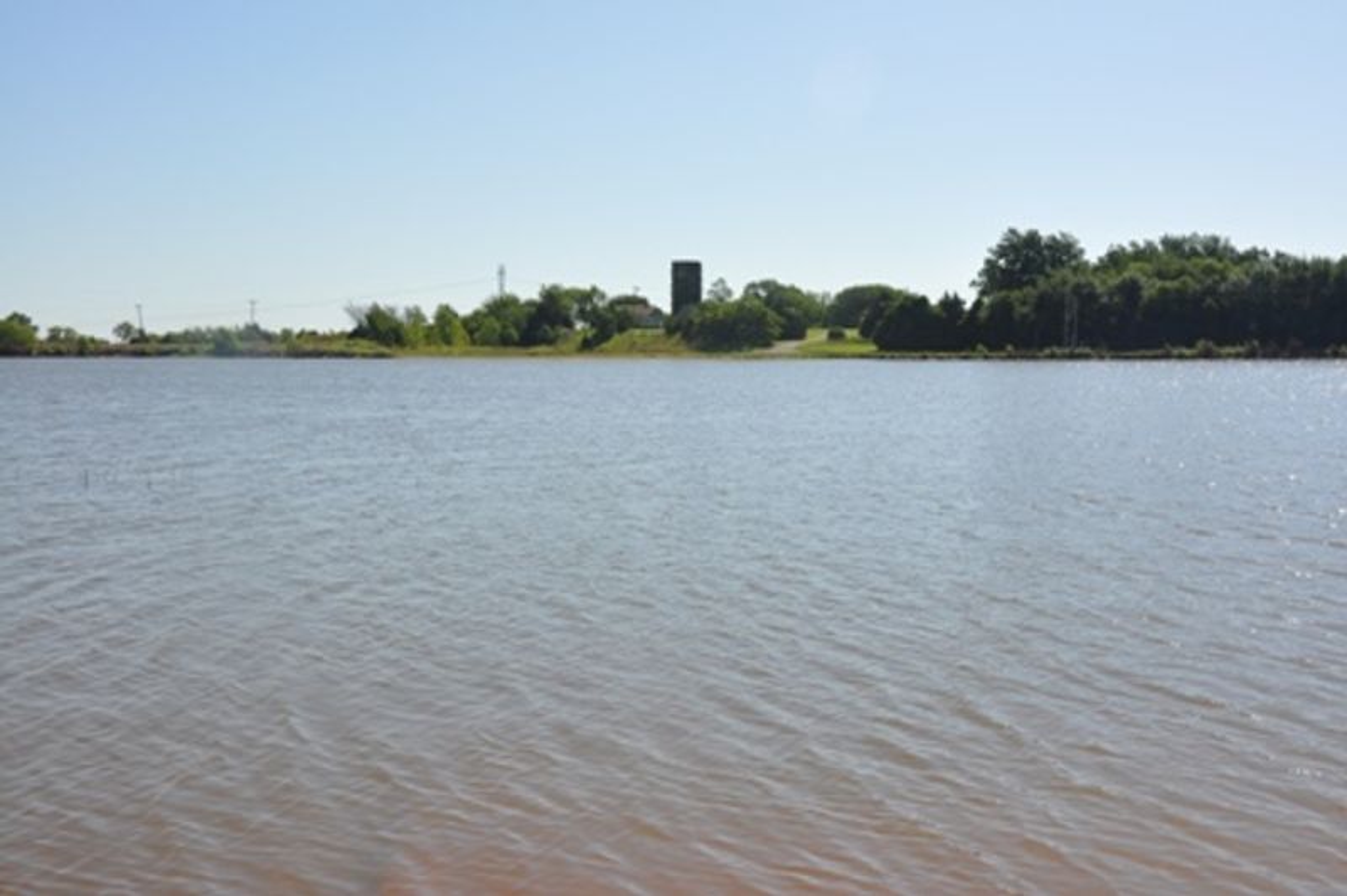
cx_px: 674
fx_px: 1514
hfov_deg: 48.0
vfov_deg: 33.0
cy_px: 448
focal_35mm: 40
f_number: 10
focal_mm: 27
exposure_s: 1/400
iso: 200
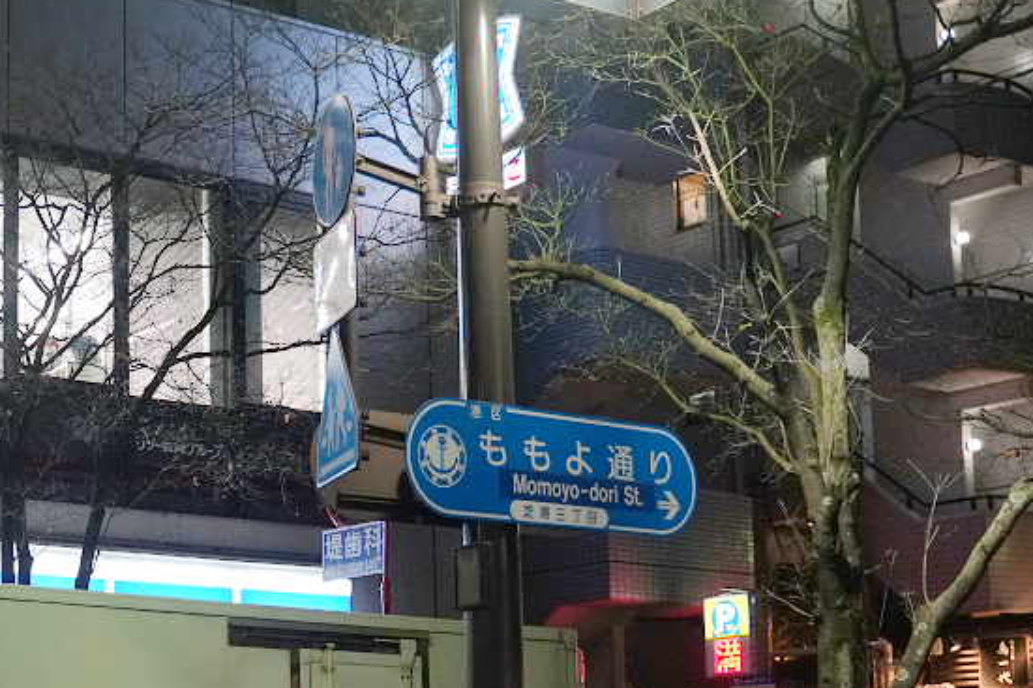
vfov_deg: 21.8
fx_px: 1750
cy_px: 607
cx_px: 39
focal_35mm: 61
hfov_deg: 30.9
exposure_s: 1/160
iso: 3200
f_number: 2.8
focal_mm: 28
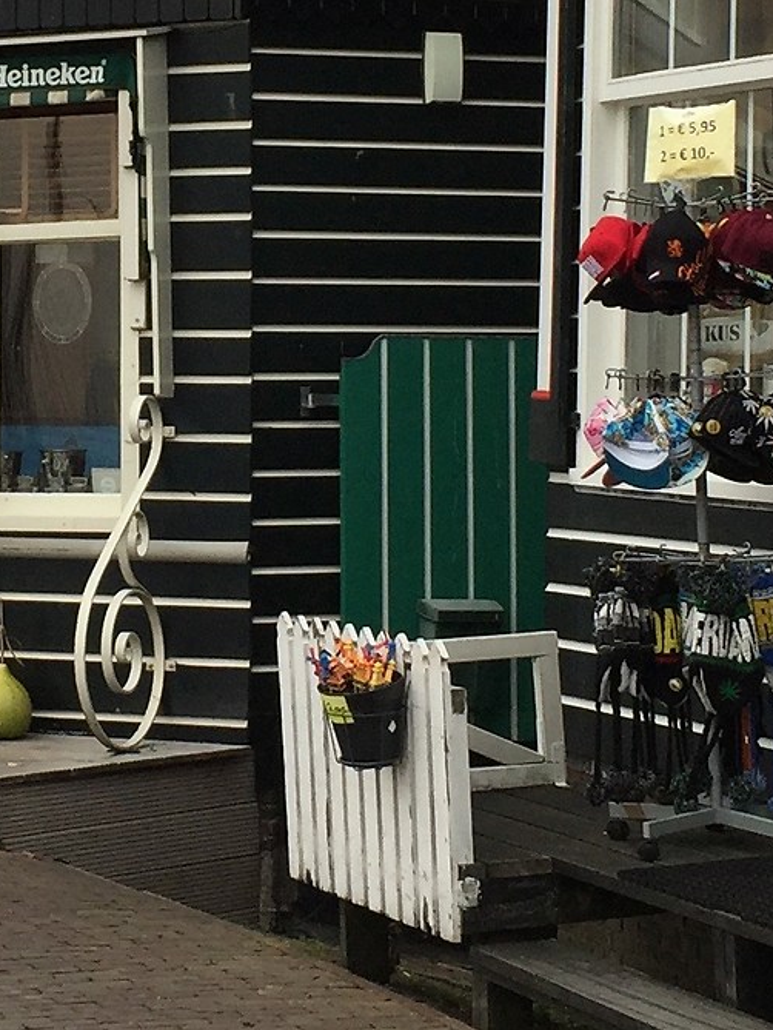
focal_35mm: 104
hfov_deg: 14.1
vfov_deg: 18.6
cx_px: 71
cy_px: 122
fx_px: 3096
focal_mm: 4.15
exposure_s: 1/444
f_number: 2.2
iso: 32
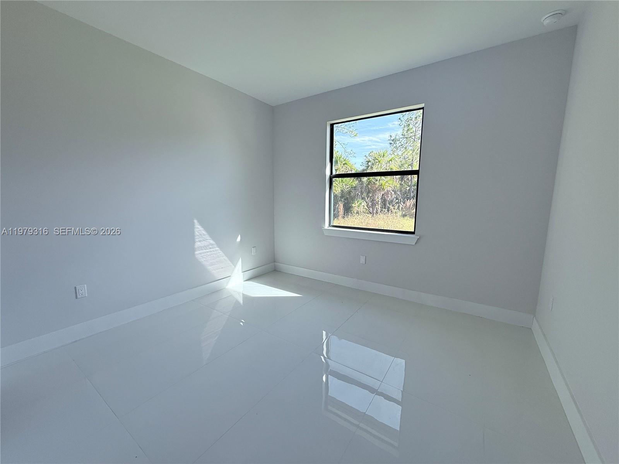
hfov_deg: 102.1
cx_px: 310
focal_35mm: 14
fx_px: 250
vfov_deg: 85.7
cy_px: 232
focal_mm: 2.22
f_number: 2.2
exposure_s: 1/217
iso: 64
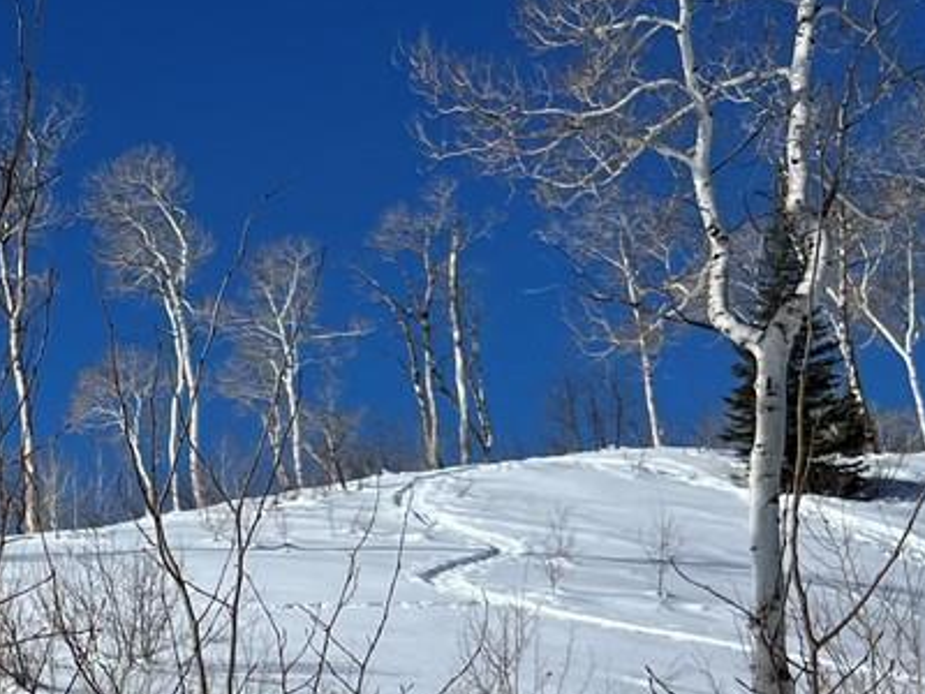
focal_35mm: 104
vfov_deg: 14.0
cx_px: -490
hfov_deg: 17.0
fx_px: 2779
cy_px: 713
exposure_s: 1/12658
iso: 50
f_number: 1.5
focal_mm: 5.7
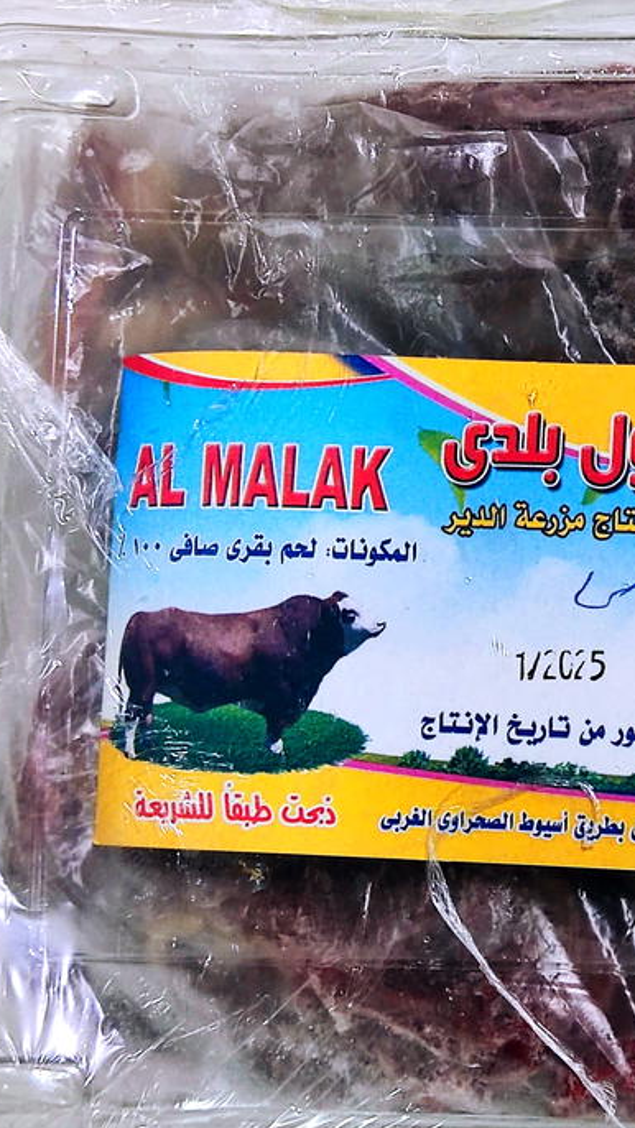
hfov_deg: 14.7
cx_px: 614
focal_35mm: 81
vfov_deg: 26.2
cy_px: 589
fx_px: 2424
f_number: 1.79
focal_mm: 4.71
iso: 380
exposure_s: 1/50
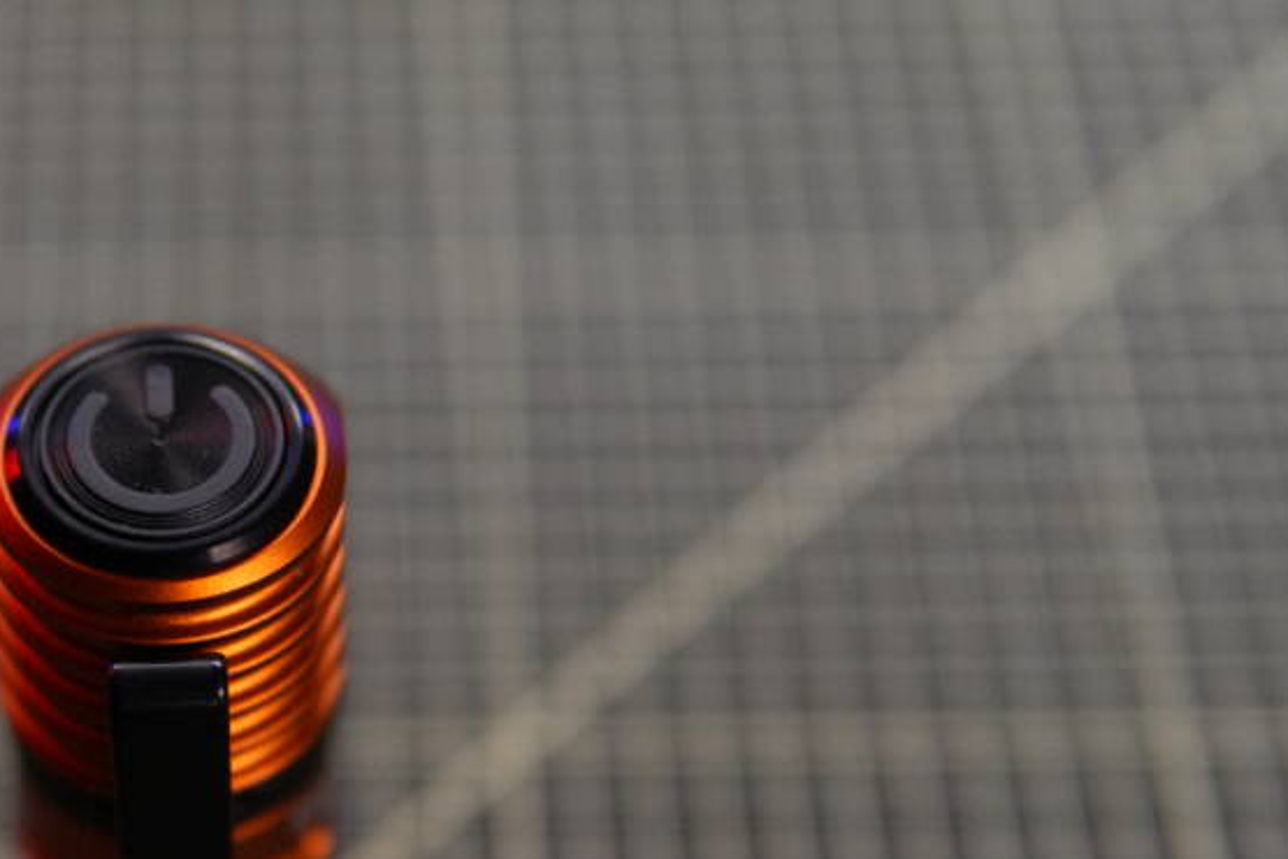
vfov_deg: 16.4
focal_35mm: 83
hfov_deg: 23.9
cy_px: 533
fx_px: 2969
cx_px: 169
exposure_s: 1/160
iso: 2500
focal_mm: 30
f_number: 2
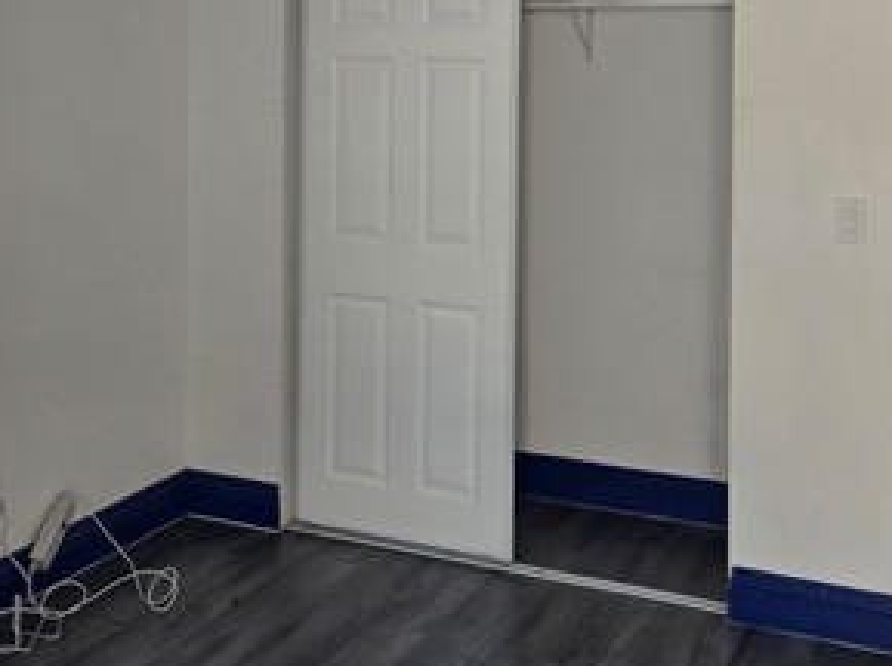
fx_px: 1313
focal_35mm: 51
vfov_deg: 27.7
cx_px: 411
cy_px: 96
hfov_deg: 37.5
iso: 32
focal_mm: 5.4
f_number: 1.8
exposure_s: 1/120
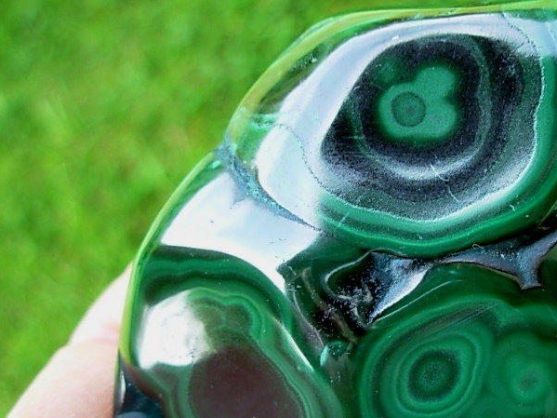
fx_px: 1046
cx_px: 475
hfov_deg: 28.9
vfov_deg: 22.4
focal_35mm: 65
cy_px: 305
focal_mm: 6.3
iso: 50
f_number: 2.9
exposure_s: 1/80.6
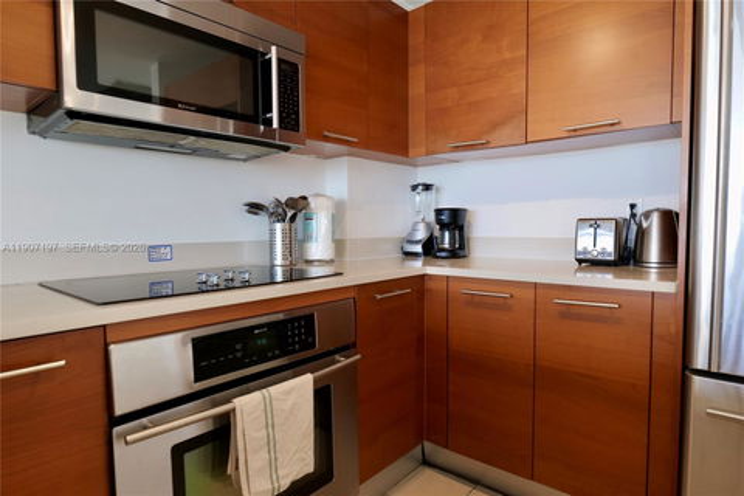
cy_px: 248
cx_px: 372
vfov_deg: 61.9
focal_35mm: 20
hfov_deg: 84.0
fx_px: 413
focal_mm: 20
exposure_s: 1/10
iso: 400
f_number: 11
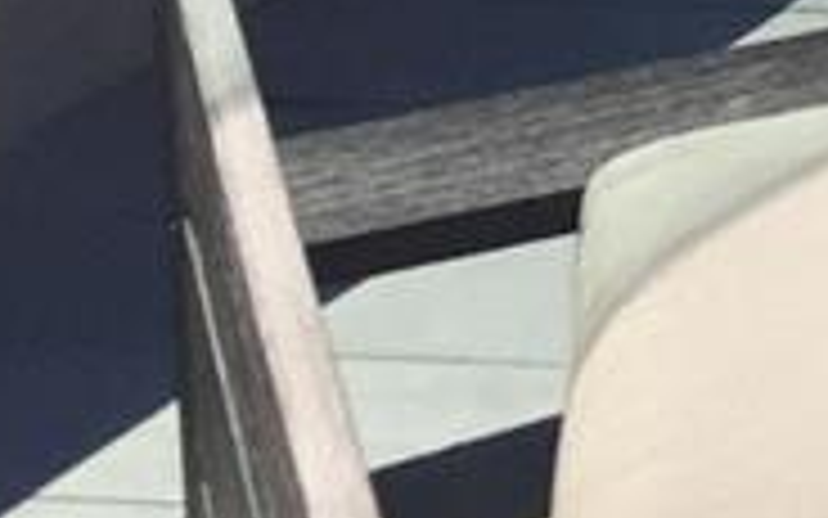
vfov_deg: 5.9
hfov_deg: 9.7
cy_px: -1284
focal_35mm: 201
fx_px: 4536
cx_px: 1674
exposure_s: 1/4950
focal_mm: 4.15
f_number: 2.2
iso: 32
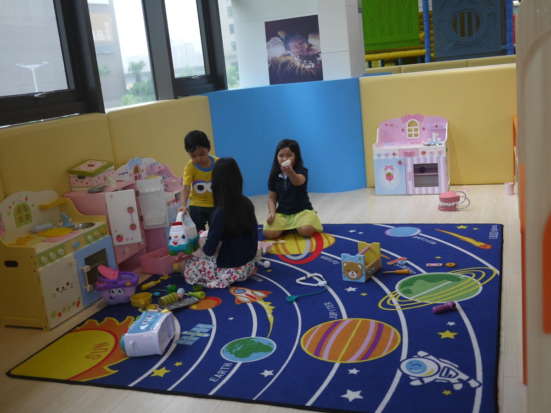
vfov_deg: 36.0
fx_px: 637
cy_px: 206
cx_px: 276
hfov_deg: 46.8
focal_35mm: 40
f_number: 1.7
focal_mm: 20
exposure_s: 1/100
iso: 160
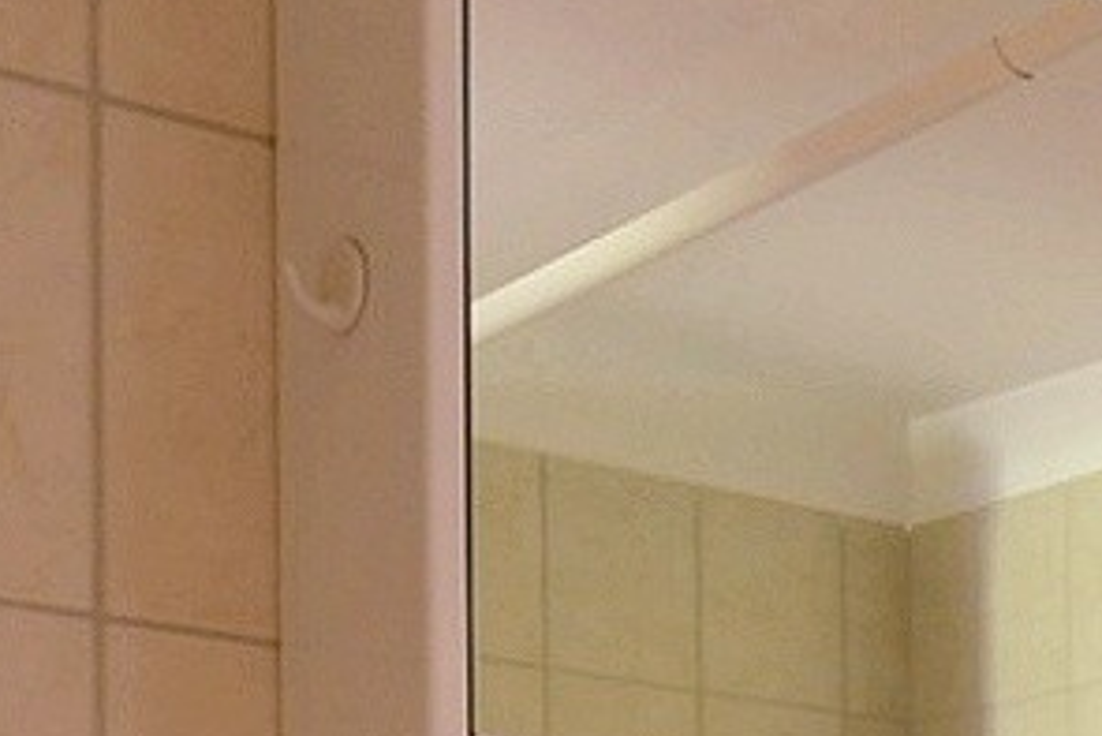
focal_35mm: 114
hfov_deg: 14.4
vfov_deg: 11.1
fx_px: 3506
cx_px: 2297
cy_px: 1395
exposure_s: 1/2
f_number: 9
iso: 400
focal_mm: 11
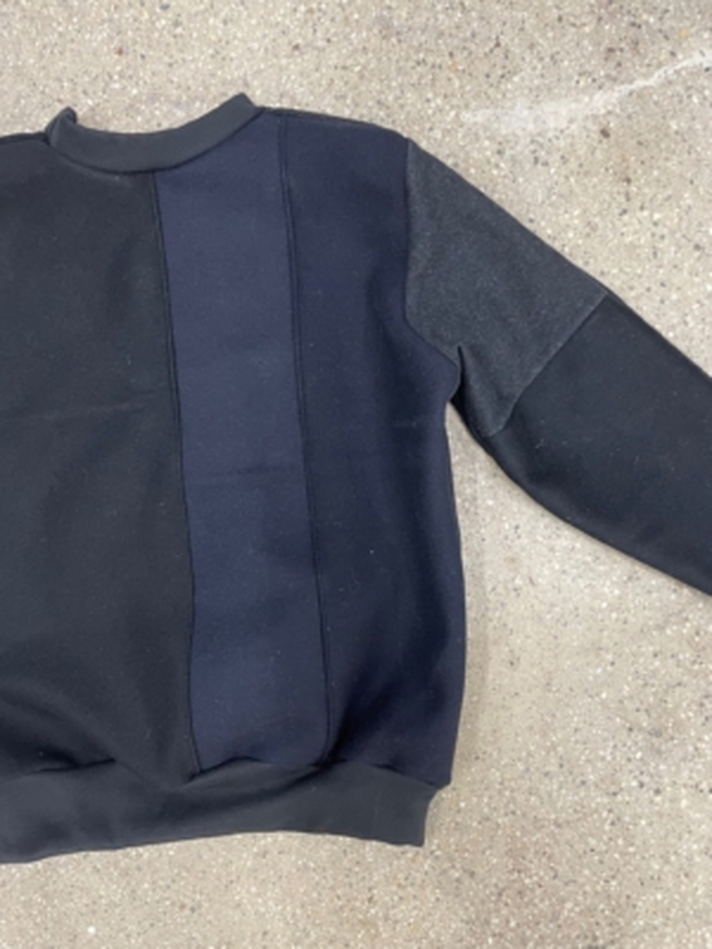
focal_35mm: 26
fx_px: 713
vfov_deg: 67.3
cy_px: 474
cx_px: 356
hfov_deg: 53.1
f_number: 1.6
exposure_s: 1/60
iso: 320
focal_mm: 4.2
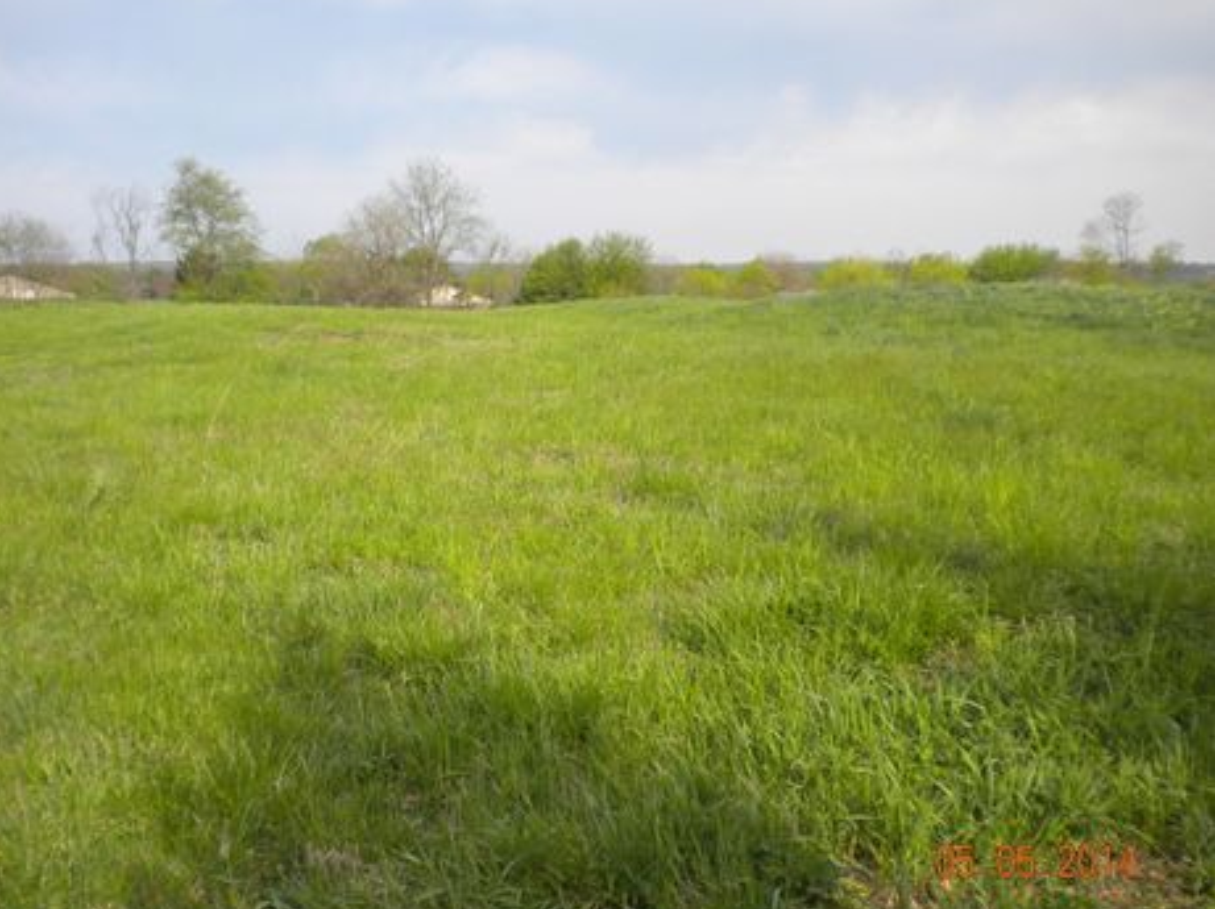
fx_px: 1333
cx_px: 559
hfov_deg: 49.0
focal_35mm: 38
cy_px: 470
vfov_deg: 37.7
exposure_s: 1/287
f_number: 4.6
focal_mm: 6.3
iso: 80
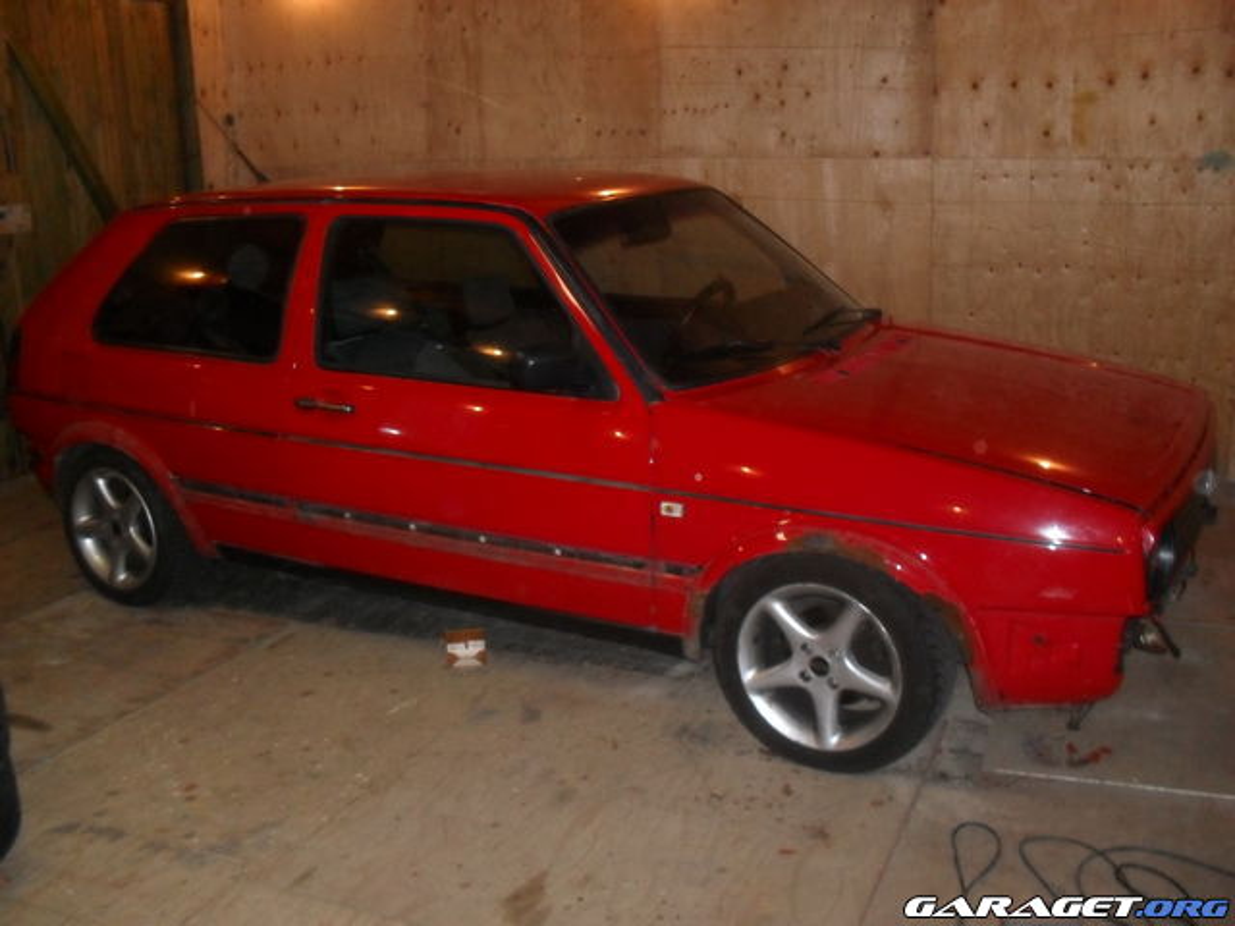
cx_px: 618
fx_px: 1249
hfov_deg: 52.6
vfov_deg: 40.7
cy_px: 463
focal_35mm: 35
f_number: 3.2
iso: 320
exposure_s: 1/45
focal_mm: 6.3
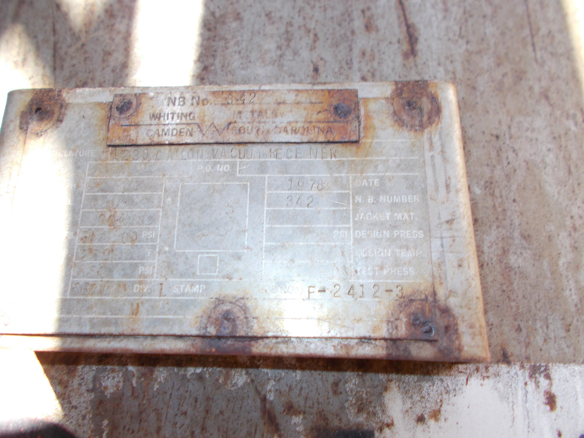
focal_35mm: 26
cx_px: 292
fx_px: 439
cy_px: 219
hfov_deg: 67.3
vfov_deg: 53.1
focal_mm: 4.6
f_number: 3.2
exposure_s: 1/40
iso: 80
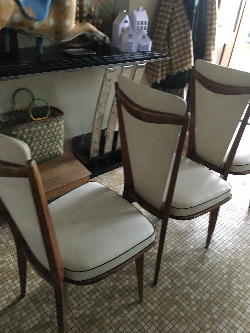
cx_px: 125
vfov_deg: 61.7
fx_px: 279
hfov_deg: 48.2
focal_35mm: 29
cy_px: 166
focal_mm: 4.15
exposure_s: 1/17
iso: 250
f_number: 2.2
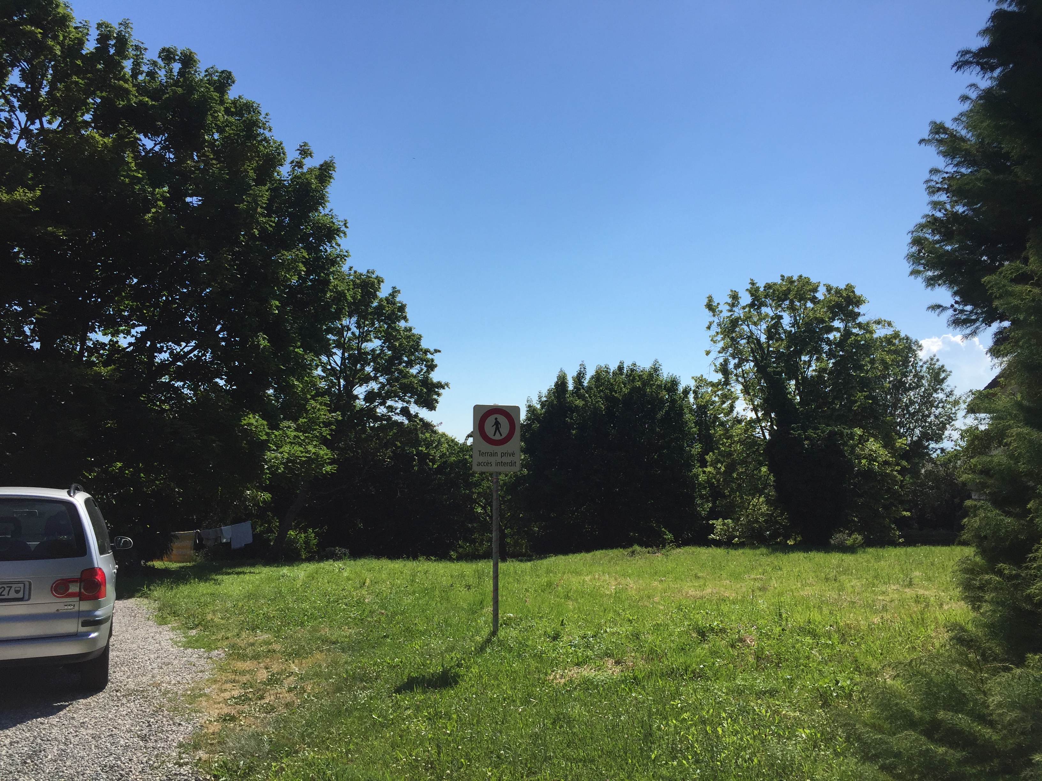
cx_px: 521
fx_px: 873
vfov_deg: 48.2
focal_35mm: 29
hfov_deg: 61.7
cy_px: 390
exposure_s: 1/3049
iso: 32
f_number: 2.2
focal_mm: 4.15
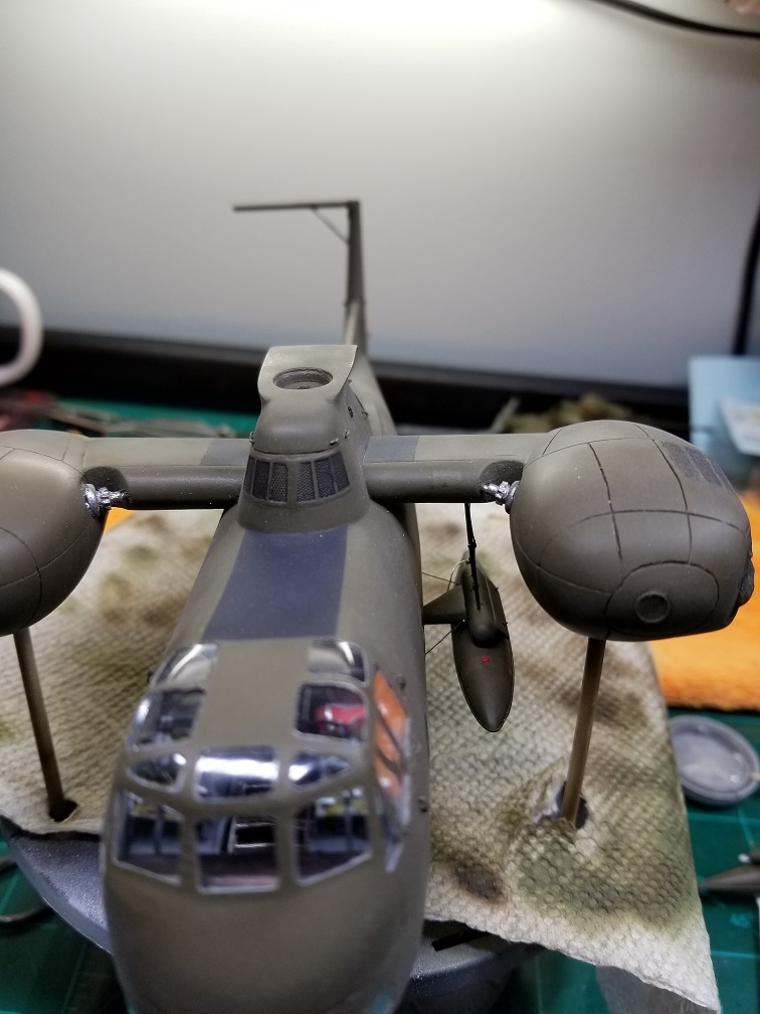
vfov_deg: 67.3
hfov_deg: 53.1
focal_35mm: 26
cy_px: 507
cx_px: 380
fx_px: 761
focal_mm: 4.25
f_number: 1.7
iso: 64
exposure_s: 1/120
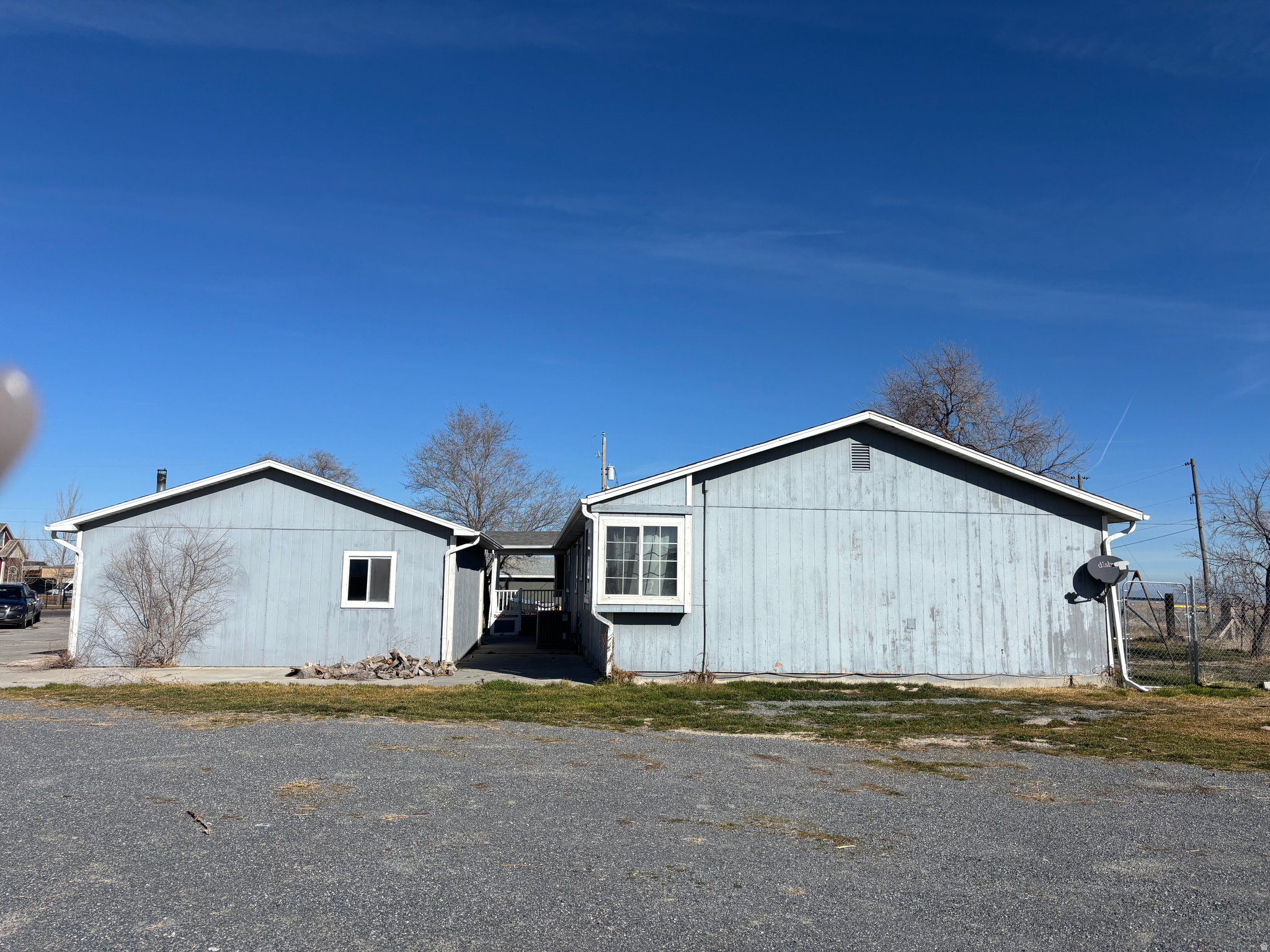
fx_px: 954
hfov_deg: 67.3
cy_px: 476
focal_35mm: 26
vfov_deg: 53.1
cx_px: 635
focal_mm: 5.96
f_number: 1.6
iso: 50
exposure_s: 1/6711
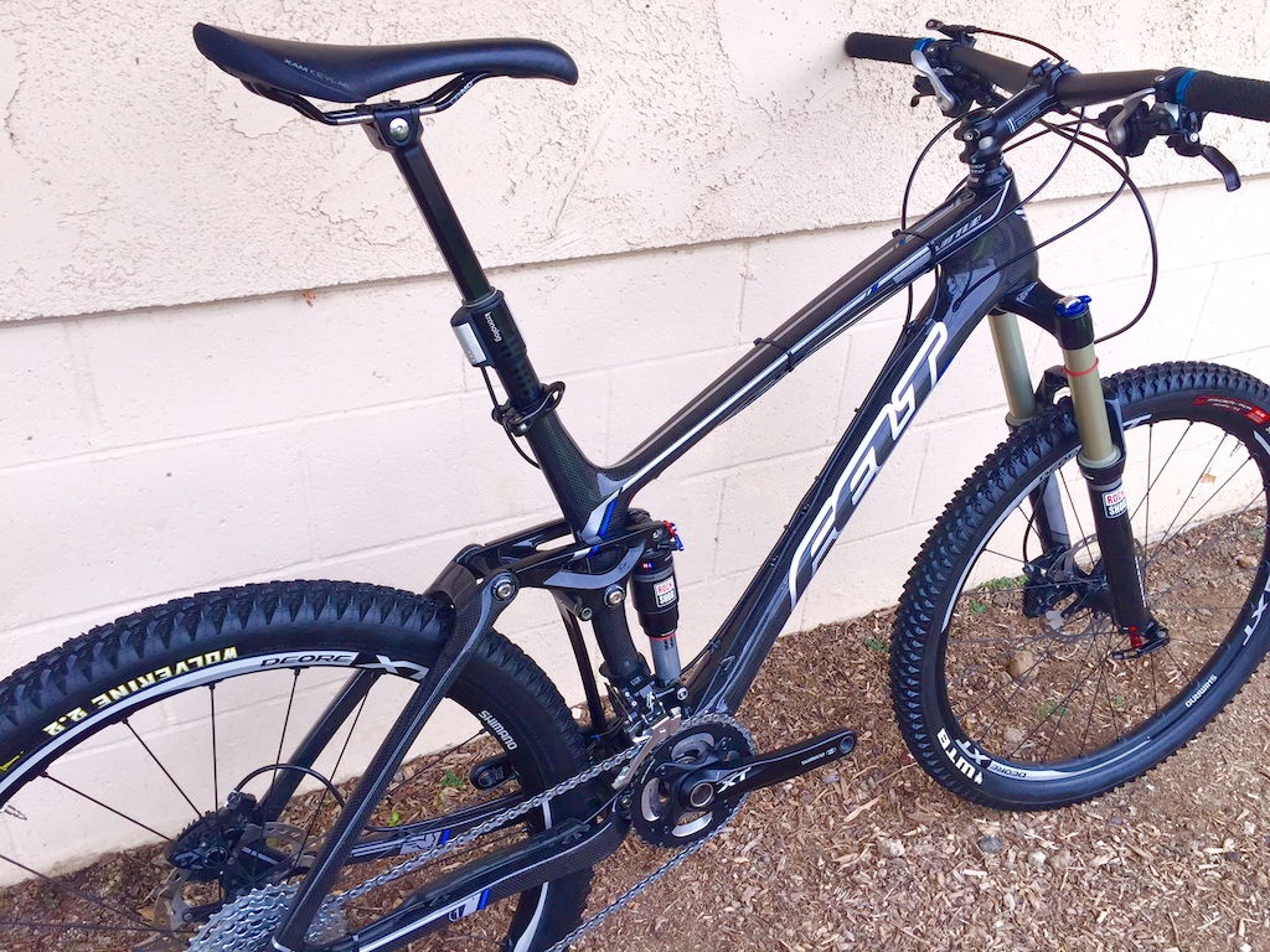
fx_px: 1064
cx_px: 635
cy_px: 476
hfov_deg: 61.7
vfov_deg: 48.2
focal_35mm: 29
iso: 32
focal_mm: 4.15
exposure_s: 1/143
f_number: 2.2
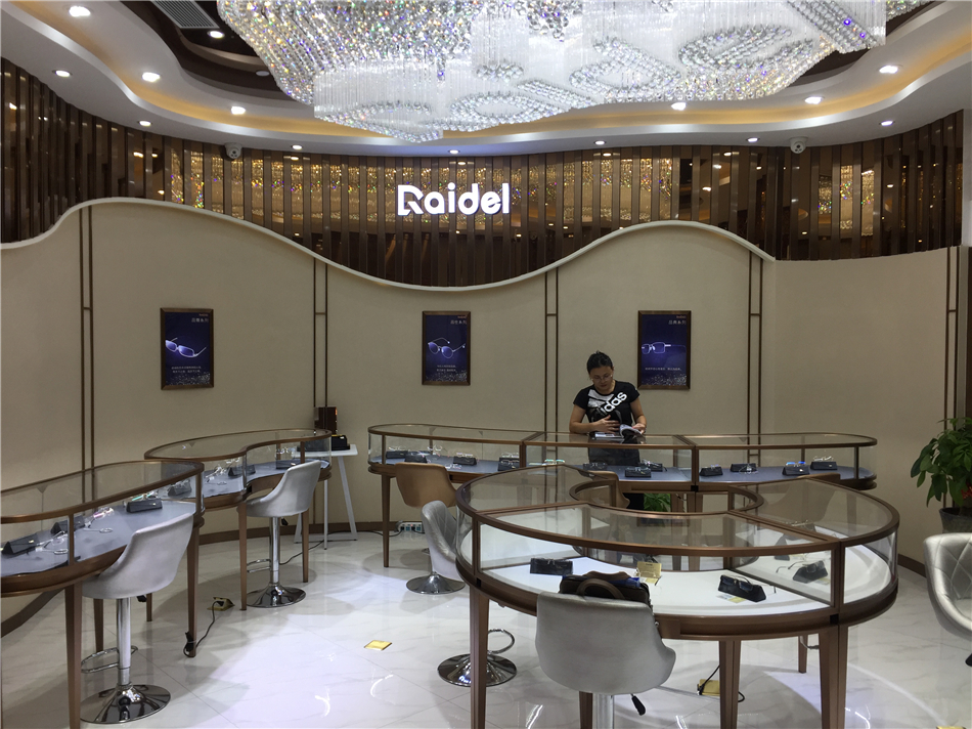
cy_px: 364
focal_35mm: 29
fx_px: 814
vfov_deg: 48.2
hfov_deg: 61.7
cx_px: 486
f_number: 2.2
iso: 32
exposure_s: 1/100
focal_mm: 4.15
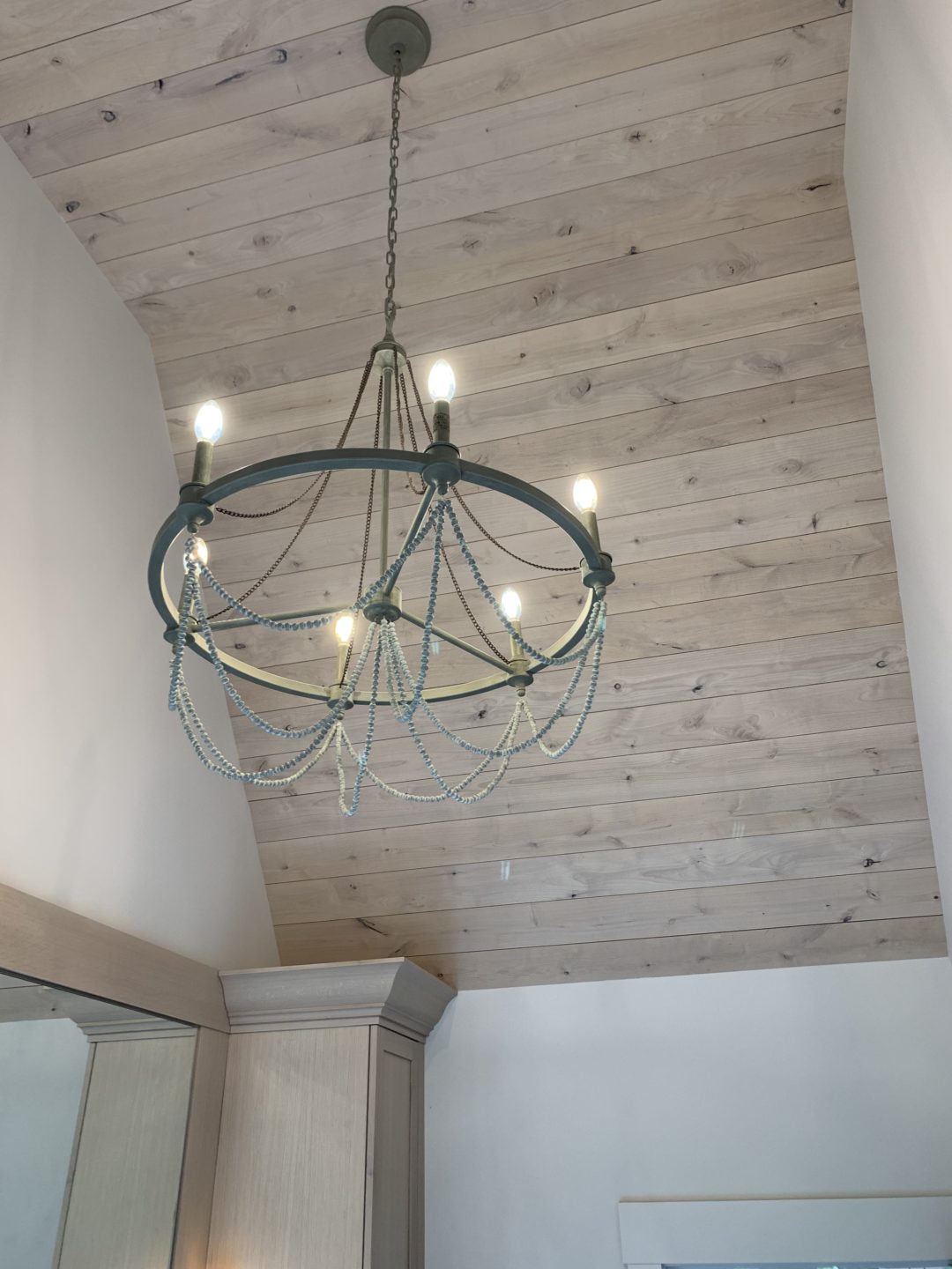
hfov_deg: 53.1
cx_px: 476
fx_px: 953
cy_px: 634
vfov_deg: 67.3
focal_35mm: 26
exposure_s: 1/120
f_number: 1.8
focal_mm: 4.25
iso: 80
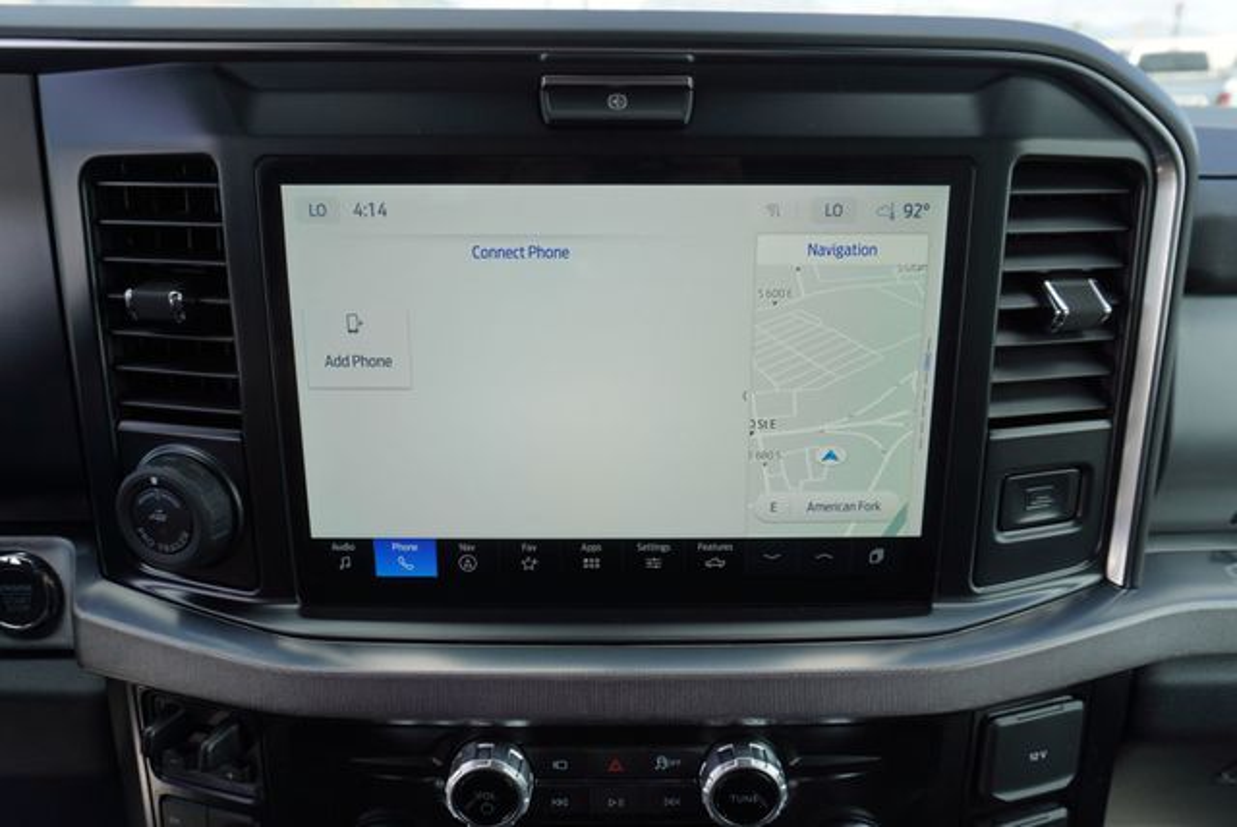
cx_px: 618
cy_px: 414
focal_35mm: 24
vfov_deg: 53.2
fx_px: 825
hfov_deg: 73.7
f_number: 5.6
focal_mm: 16
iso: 100
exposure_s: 1/125
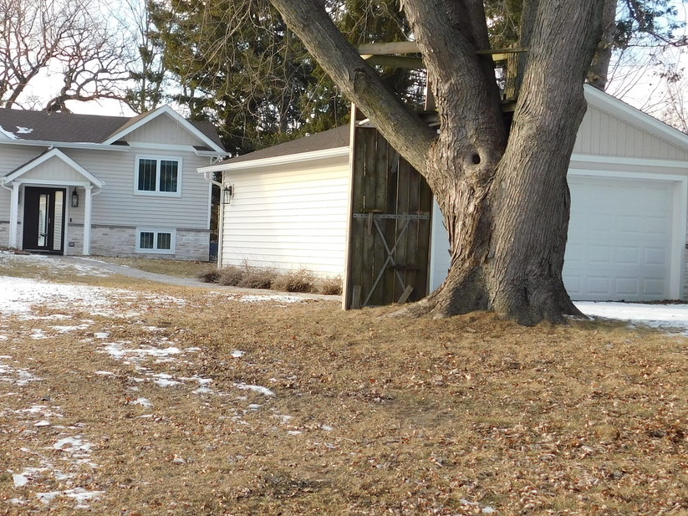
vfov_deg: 23.3
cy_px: 238
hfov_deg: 30.5
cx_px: 234
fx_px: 1252
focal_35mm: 63
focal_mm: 6.3
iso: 125
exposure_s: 1/200
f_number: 3.5
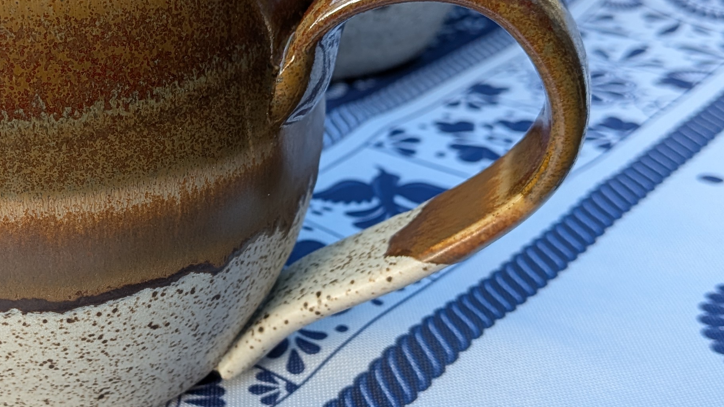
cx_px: 146
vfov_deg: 21.1
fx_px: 1094
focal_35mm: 57
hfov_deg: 35.4
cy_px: 186
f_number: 1.7
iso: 80
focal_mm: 4.53
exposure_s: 1/100
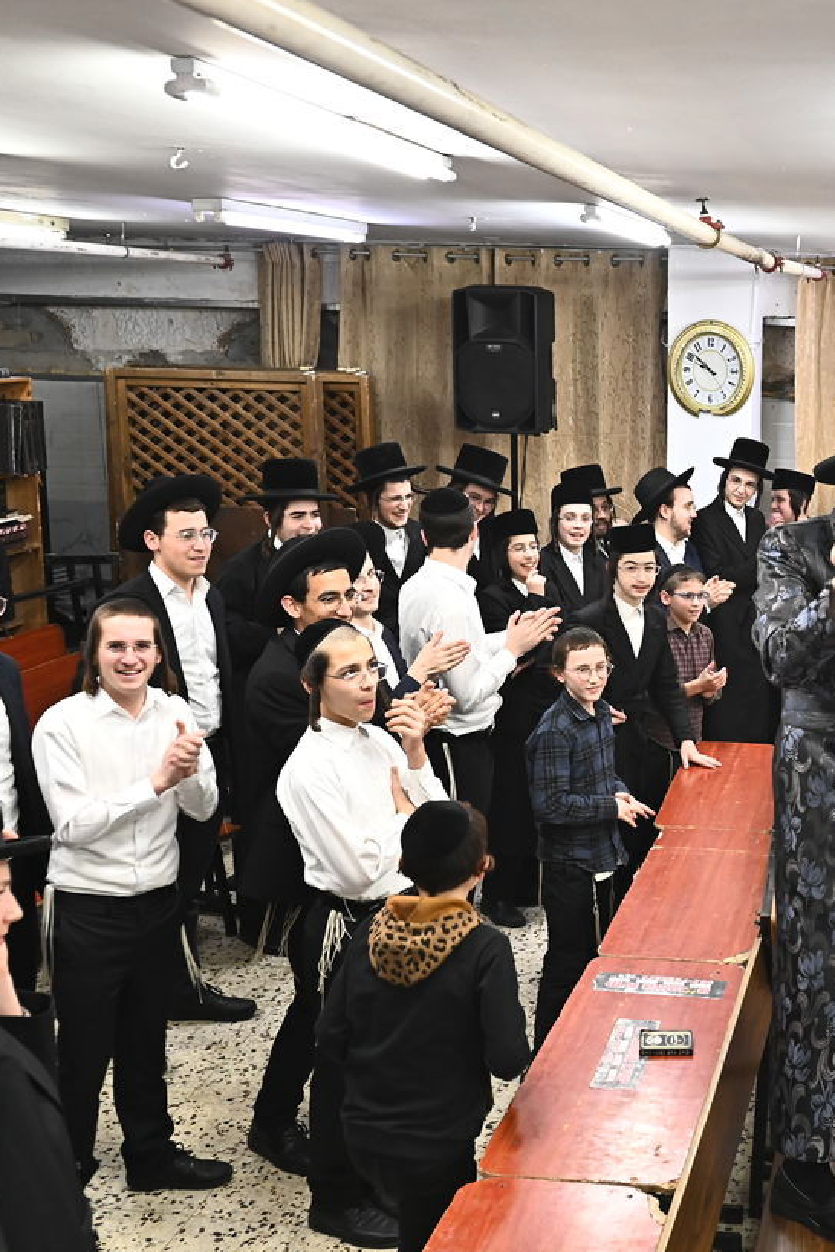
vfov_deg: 47.4
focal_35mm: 41
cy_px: 642
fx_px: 1426
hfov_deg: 30.3
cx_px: 840
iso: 2000
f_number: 4
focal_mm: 24
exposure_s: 1/200
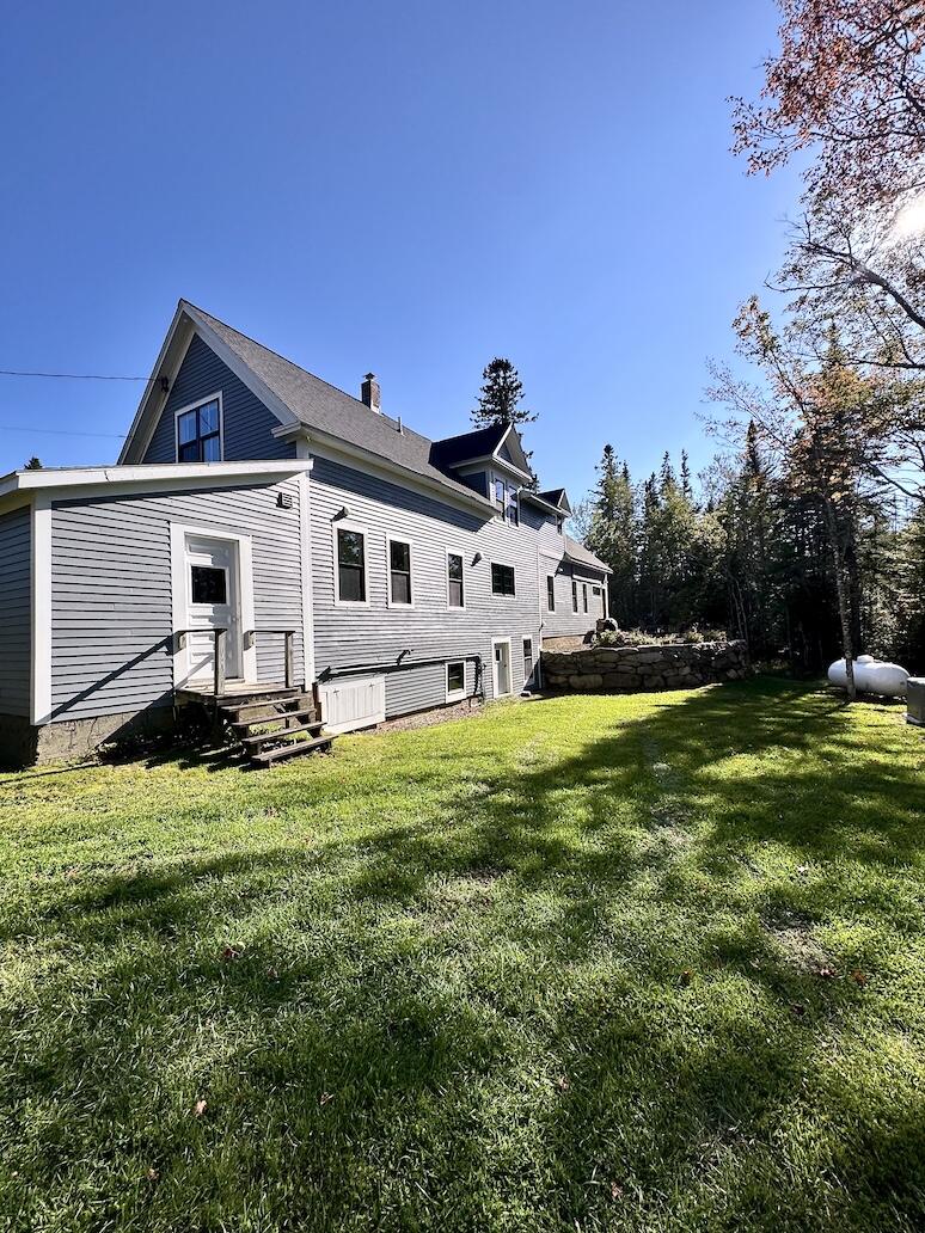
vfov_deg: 102.1
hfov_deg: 85.7
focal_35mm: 14
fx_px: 499
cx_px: 462
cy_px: 616
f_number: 2.2
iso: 50
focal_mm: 2.22
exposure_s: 1/1748
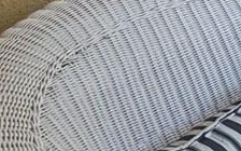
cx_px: 778
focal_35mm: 106
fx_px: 696
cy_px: -115
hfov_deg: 10.5
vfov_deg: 11.5
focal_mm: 2.22
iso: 100
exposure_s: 1/121
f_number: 2.2
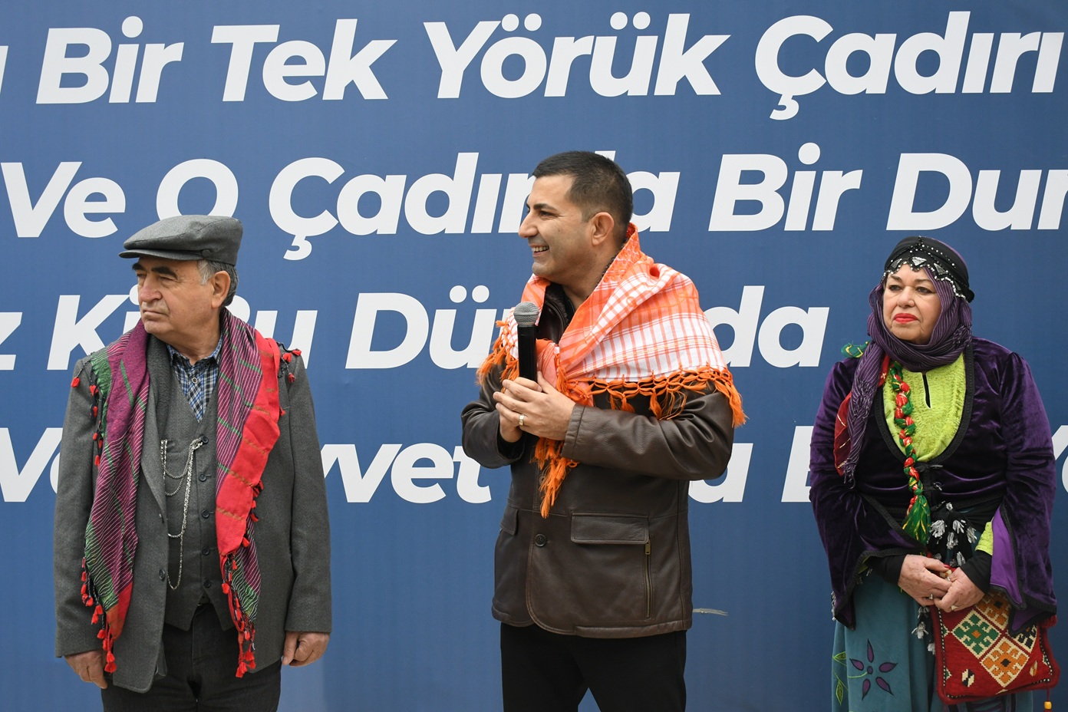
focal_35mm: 52
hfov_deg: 38.2
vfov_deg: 26.0
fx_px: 1543
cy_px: 356
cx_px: 534
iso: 1250
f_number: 6.3
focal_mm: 35
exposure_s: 1/800
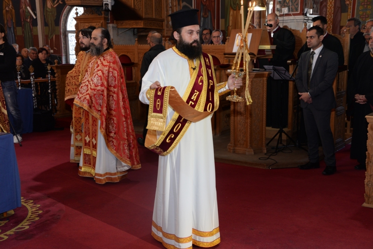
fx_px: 518
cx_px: 186
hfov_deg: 39.6
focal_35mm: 50
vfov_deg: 27.0
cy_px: 124
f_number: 5.6
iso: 1000
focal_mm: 50
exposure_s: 1/60
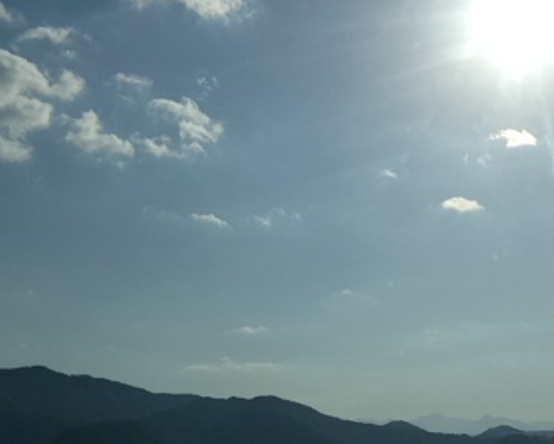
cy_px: 332
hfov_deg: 29.6
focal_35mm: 63
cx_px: 402
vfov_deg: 24.0
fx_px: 1034
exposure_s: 1/9091
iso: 50
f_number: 2.4
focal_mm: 4.13
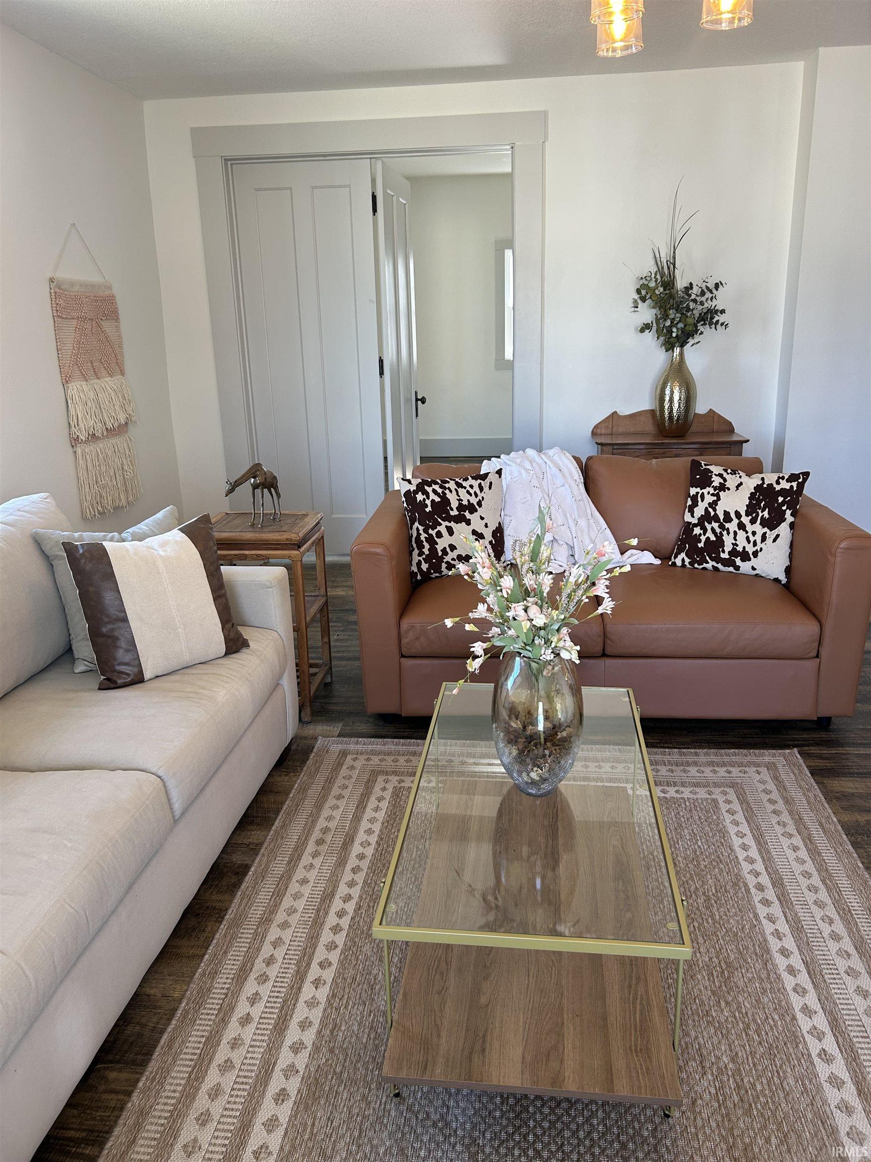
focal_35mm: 26
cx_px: 436
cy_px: 581
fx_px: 872
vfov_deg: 67.3
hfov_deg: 53.1
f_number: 1.5
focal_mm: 5.7
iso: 80
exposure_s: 1/120
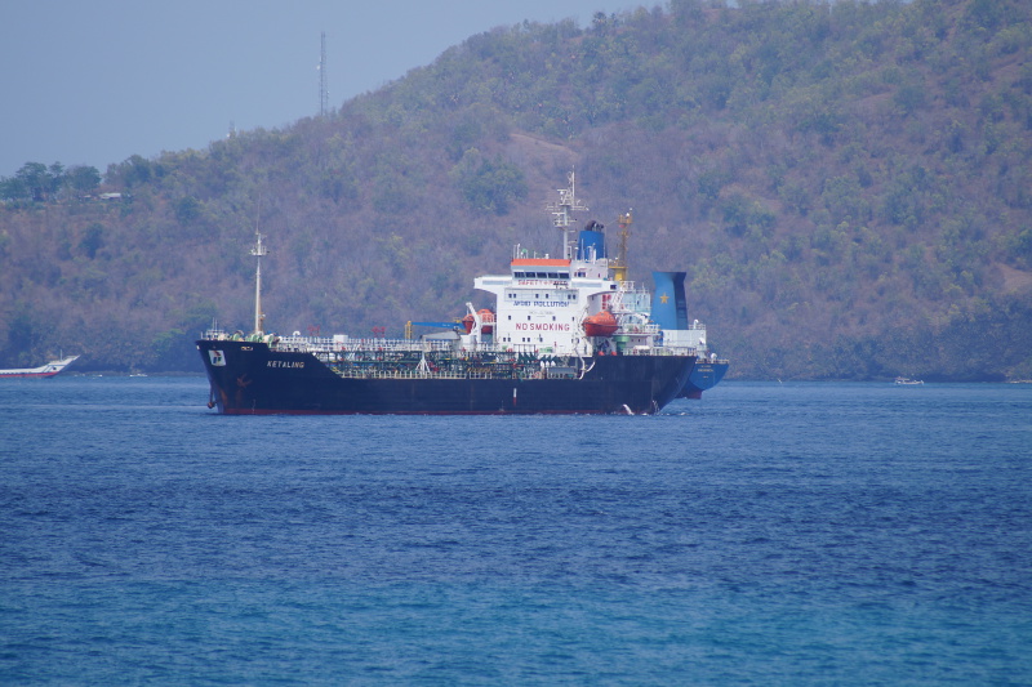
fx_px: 12897
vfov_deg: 3.1
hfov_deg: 4.6
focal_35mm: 450
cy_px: 344
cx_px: 516
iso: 100
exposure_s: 1/500
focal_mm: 300
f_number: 6.3
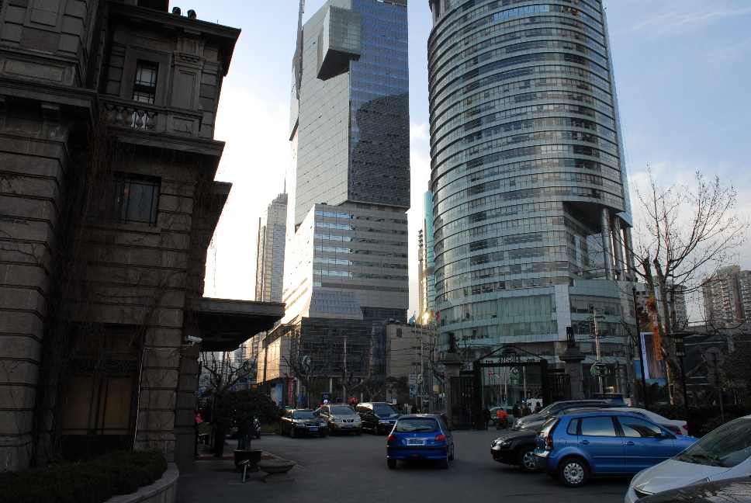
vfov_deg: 50.5
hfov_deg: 70.4
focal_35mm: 26
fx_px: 533
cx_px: 376
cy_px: 252
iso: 100
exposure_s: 1/60
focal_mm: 17
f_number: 8
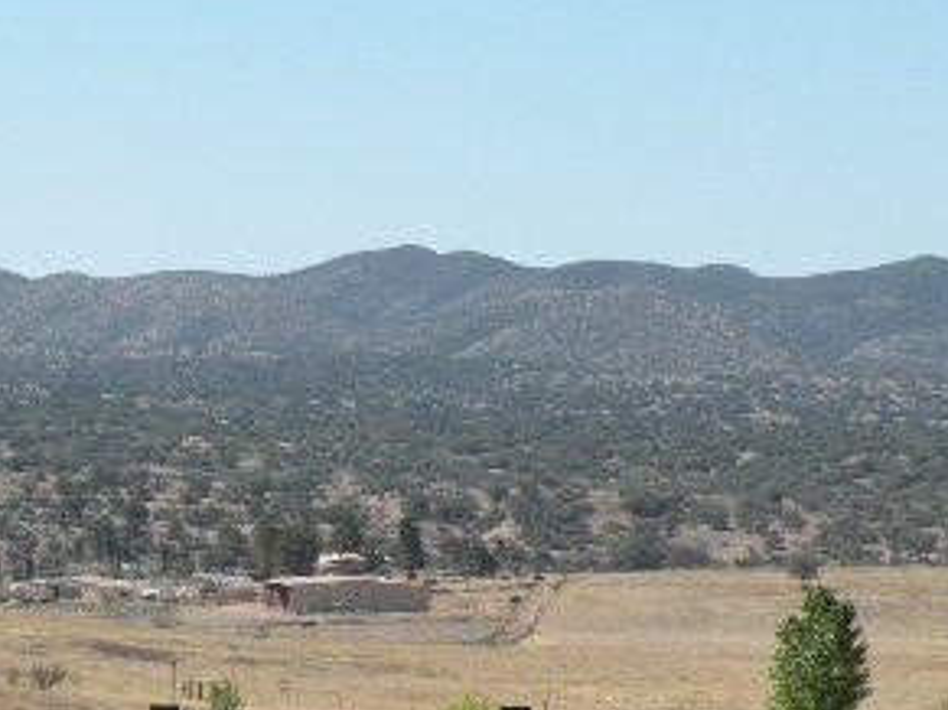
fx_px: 6625
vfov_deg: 6.1
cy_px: 616
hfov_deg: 8.2
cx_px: 202
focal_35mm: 242
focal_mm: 19.4
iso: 64
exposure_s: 1/196
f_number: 7.1
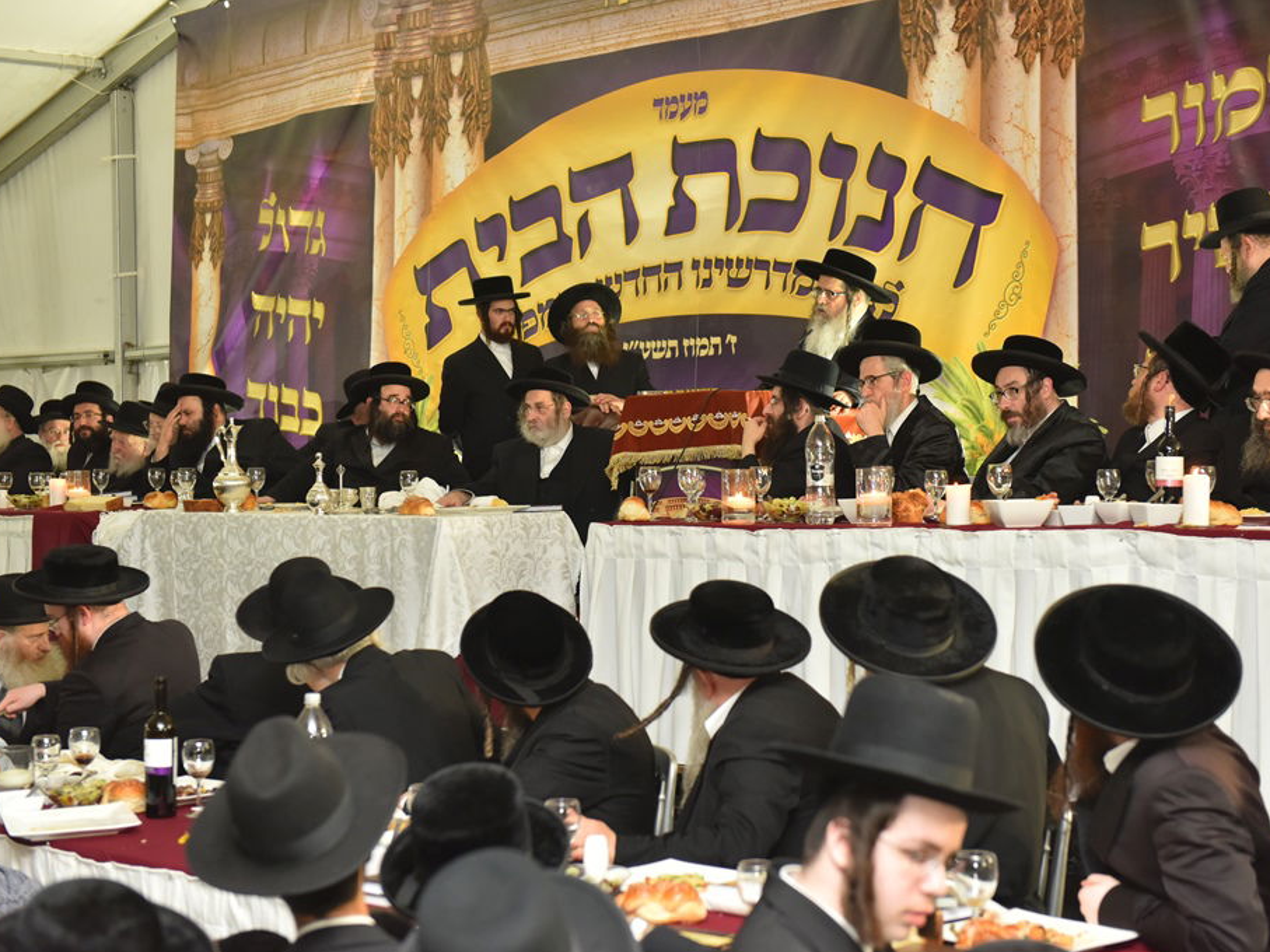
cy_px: 477
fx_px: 2311
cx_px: 699
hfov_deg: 30.7
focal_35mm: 63
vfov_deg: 23.3
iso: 1600
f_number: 3.2
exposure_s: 1/100
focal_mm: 58
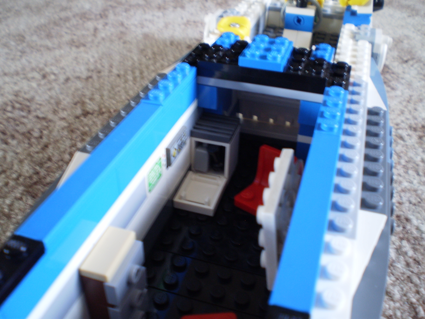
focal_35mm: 36
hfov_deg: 51.4
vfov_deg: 39.7
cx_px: 212
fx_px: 442
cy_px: 160
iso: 125
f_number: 3.1
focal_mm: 6.3
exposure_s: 1/5
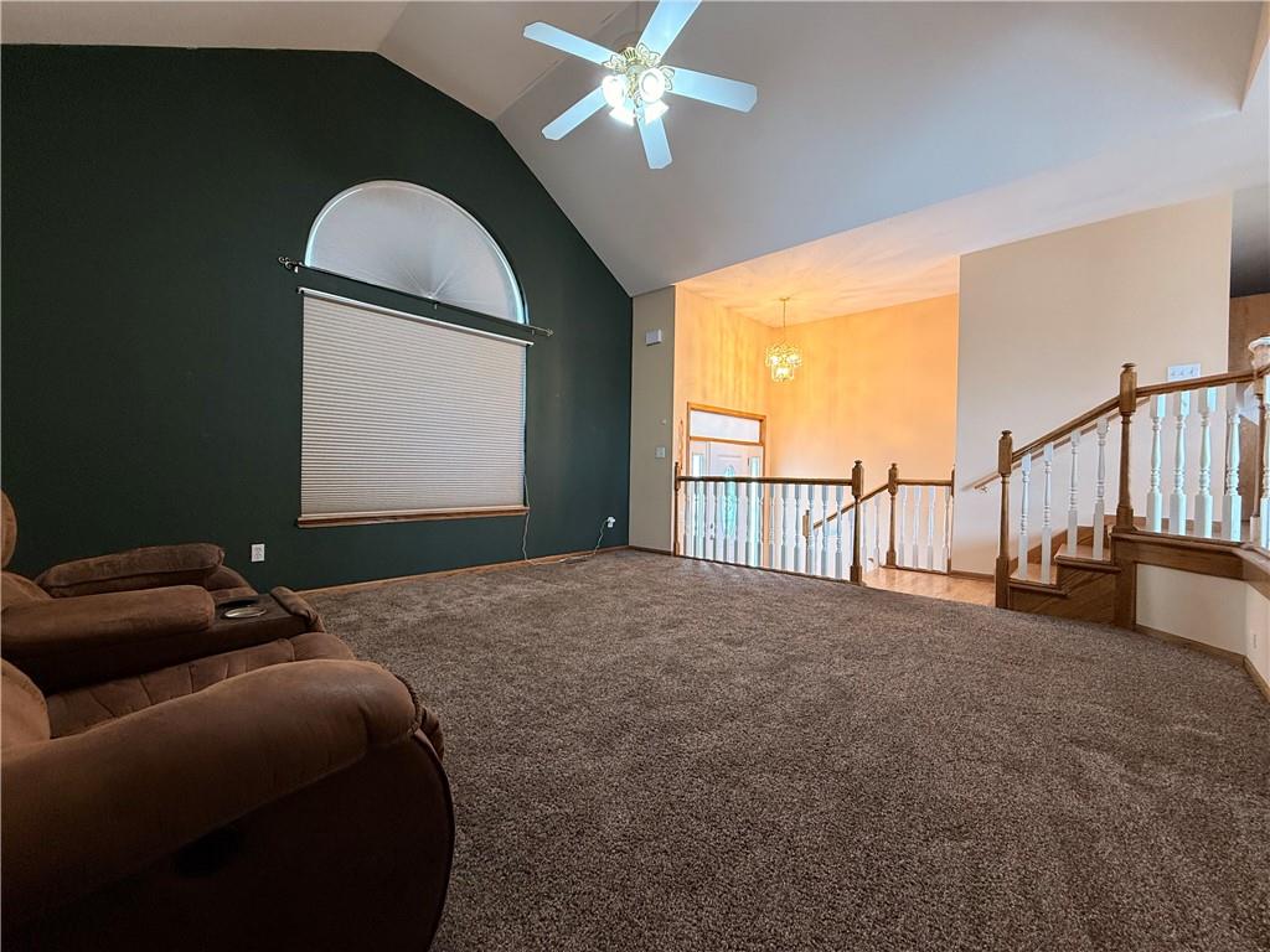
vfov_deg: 85.7
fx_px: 514
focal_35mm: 14
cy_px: 476
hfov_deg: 102.1
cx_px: 635
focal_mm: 2.22
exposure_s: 1/60
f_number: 2.2
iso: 200
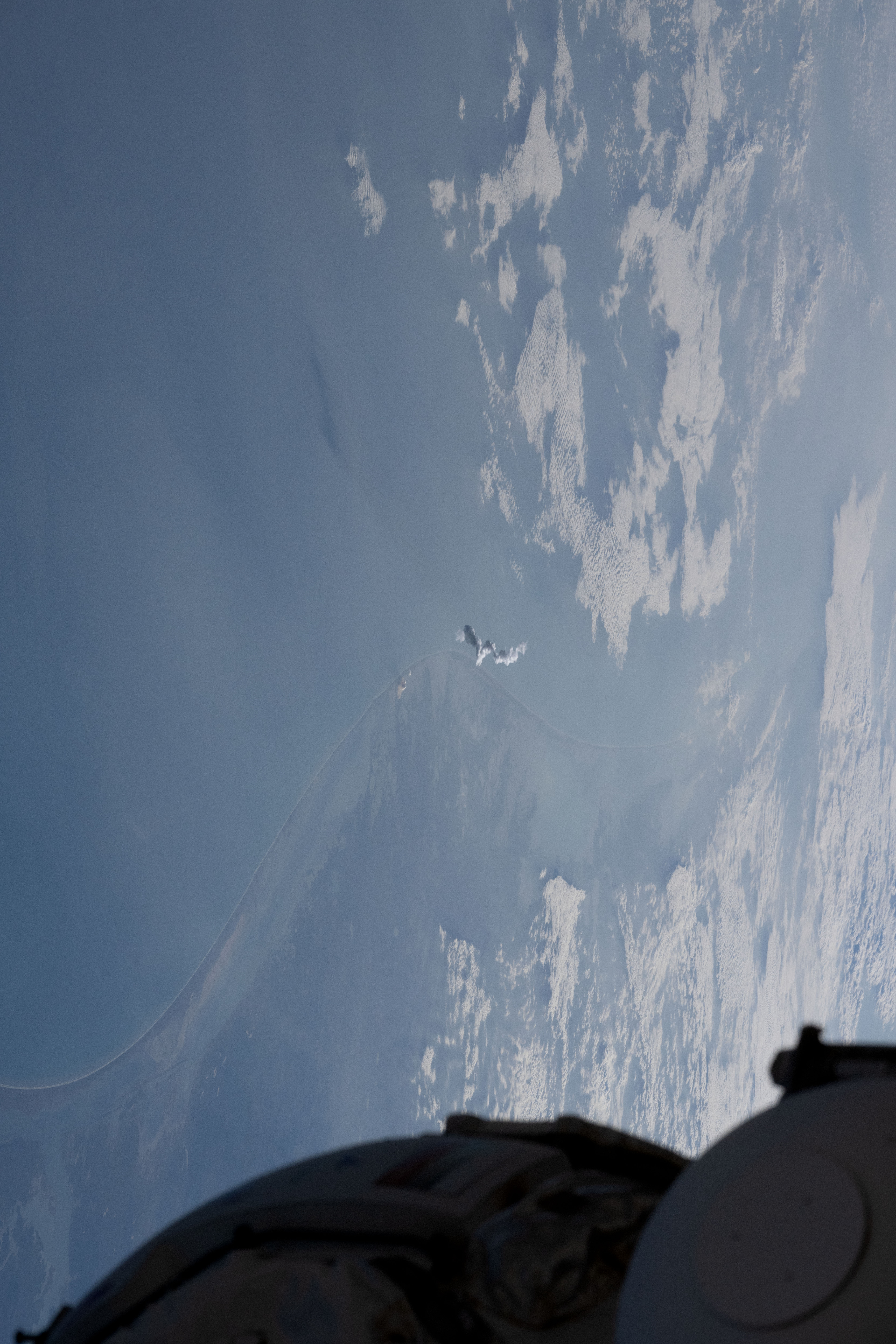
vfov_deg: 10.3
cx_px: 448
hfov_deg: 6.9
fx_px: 7466
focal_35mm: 200
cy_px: 672
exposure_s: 1/6400
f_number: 8
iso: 800
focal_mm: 200
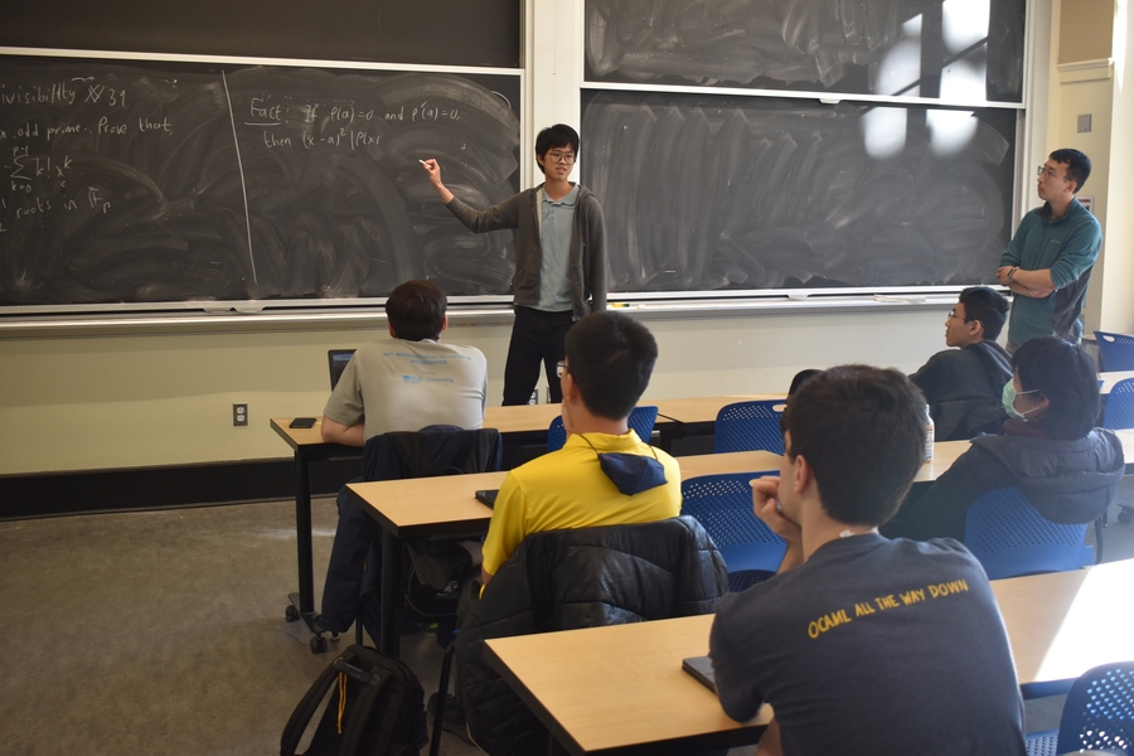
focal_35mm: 40
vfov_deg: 33.0
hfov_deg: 47.9
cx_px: 567
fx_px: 1276
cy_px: 378
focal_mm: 27
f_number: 5
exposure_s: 1/60
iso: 400
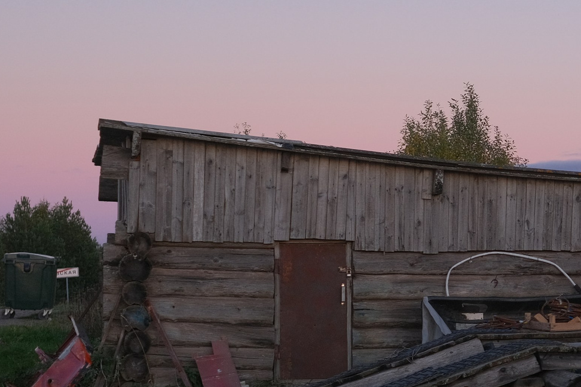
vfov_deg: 12.7
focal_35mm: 108
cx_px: 606
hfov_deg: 18.4
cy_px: 187
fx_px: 1743
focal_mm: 27
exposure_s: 1/300
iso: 320
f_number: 2.8
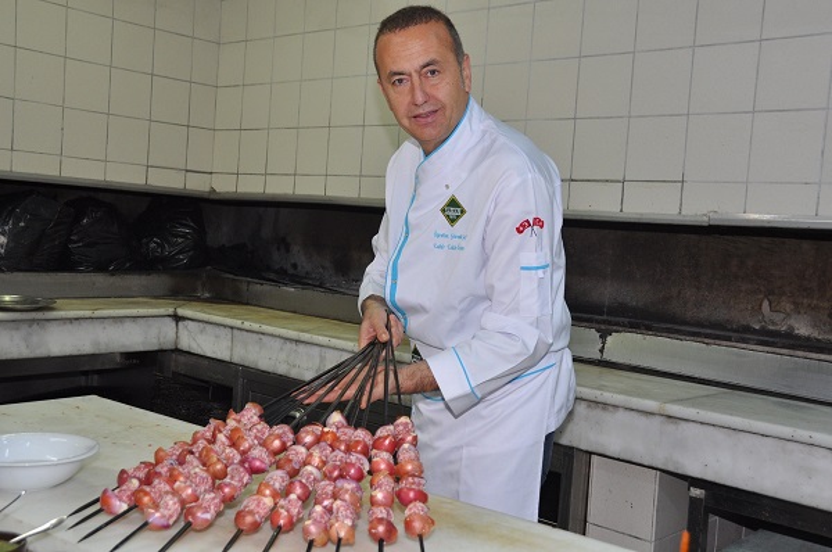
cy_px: 276
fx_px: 934
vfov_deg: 32.9
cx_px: 416
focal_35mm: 40
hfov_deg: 48.0
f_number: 5.6
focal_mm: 27
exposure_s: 1/60
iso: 640
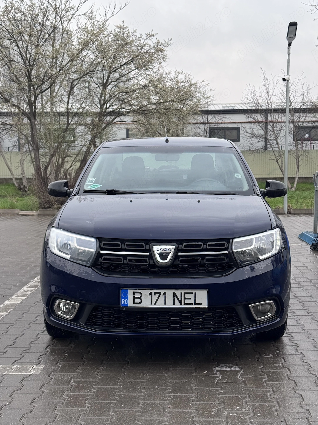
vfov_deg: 39.7
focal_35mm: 48
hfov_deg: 30.3
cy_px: 212
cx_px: 159
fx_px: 588
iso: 64
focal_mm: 6.76
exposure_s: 1/205
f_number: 1.78
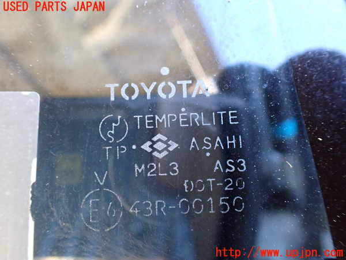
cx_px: 173
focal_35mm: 30
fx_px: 300
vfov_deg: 46.8
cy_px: 130
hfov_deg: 60.0
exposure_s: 1/80
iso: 800
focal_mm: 5.4
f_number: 2.3
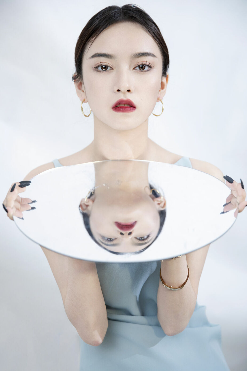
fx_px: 679
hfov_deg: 20.6
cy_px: 186
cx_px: 124
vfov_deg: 30.5
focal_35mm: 66
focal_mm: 67
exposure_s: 1/100
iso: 1250
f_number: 3.2
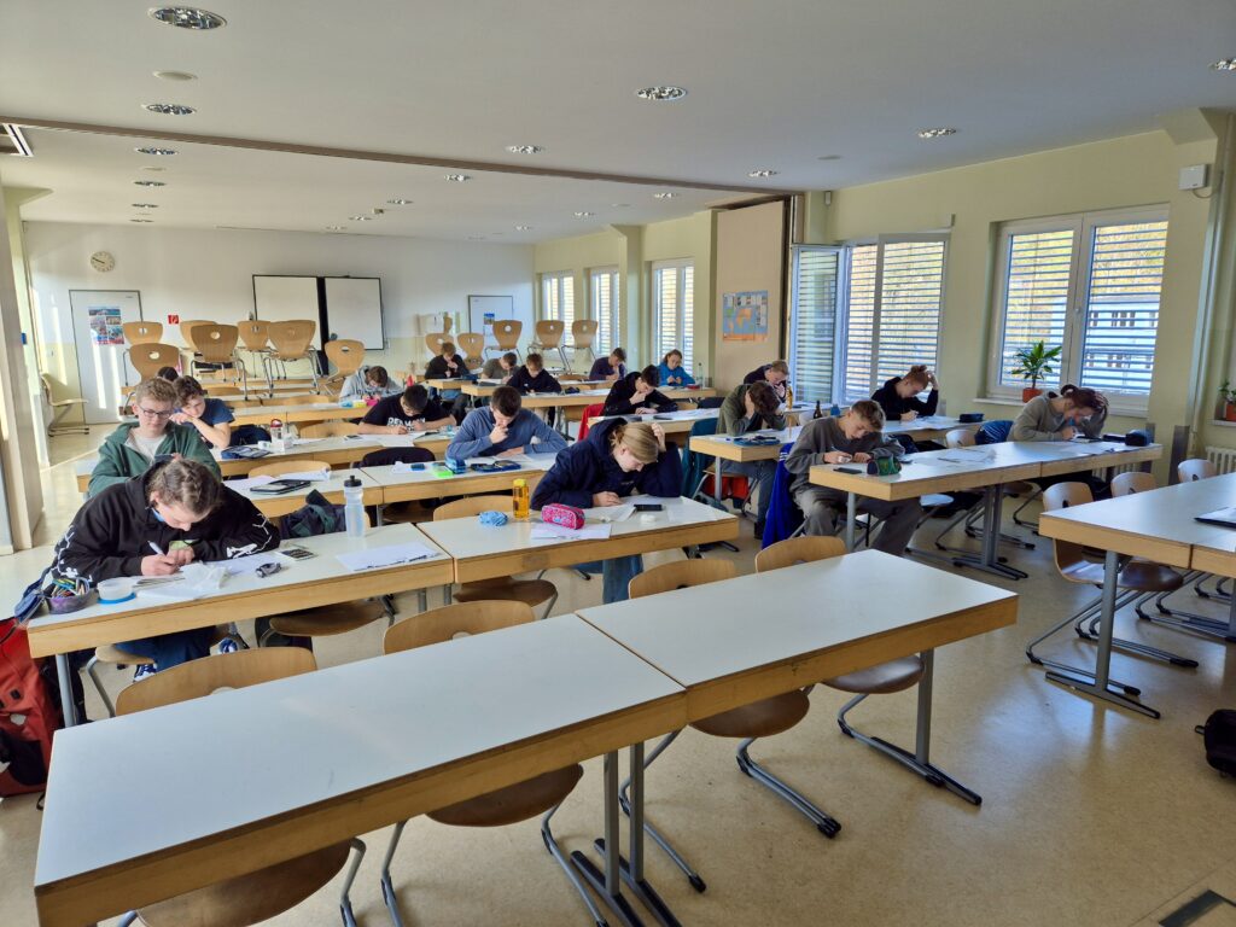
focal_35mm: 23
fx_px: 821
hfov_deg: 73.9
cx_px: 618
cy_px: 464
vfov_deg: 58.9
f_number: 1.8
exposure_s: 1/100
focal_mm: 5.4
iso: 40
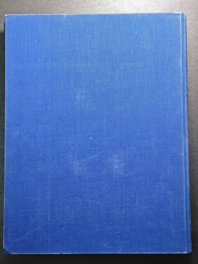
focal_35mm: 60
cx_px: 99
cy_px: 132
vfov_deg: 32.2
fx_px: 458
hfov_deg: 24.4
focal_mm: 9
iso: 800
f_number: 2
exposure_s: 1/37.3
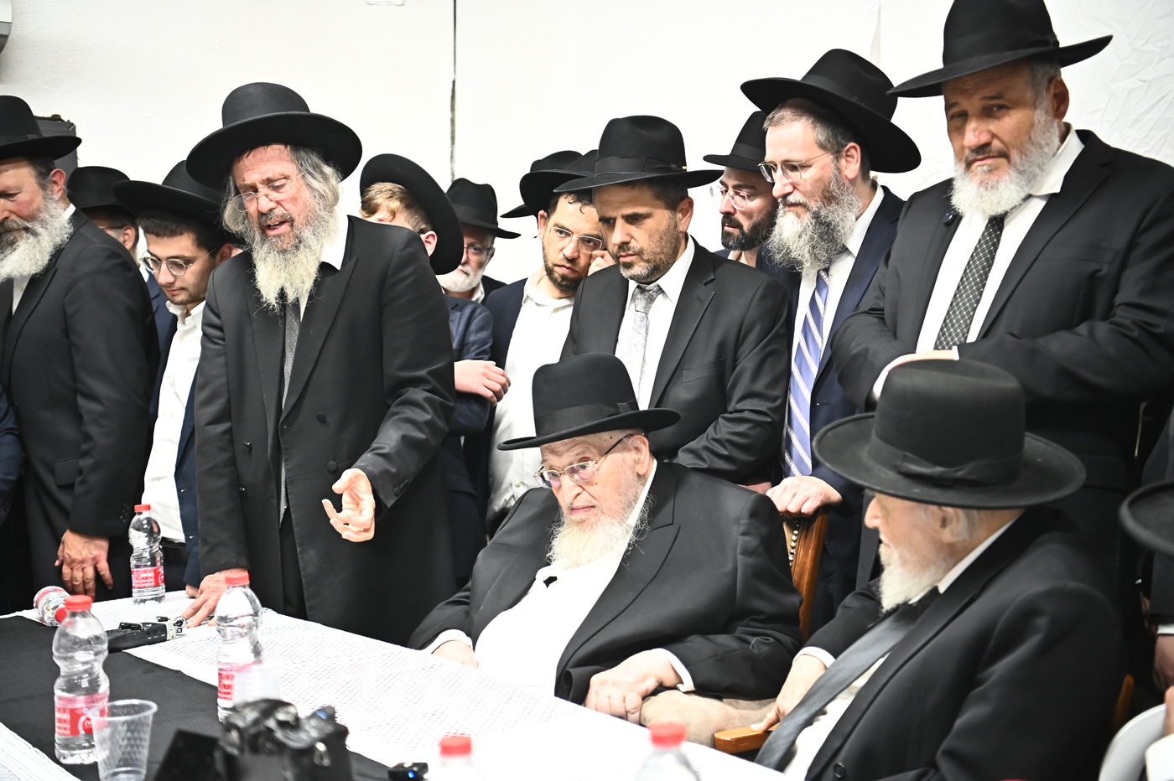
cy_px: 390
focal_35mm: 48
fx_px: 1565
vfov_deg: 28.0
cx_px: 587
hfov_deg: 41.1
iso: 3200
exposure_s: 1/200
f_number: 2.8
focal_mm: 48
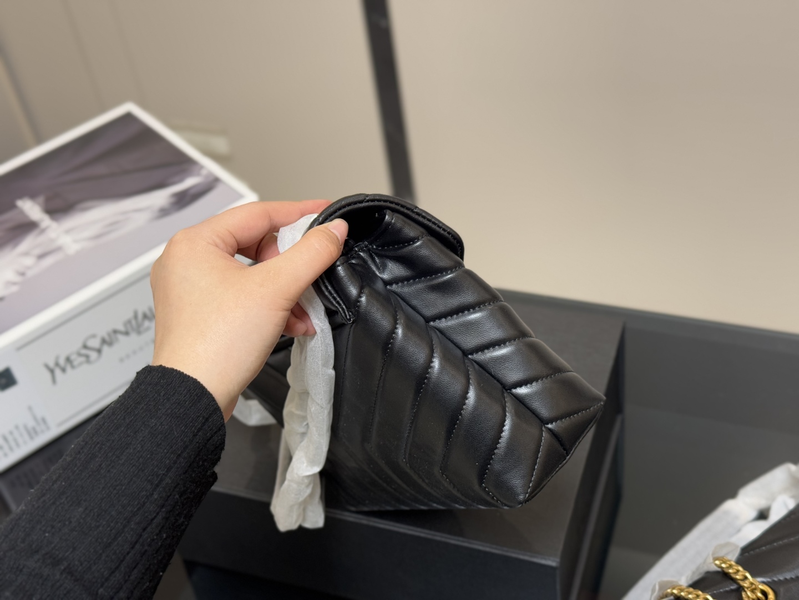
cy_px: 300
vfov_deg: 30.3
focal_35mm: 48
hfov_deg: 39.7
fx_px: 1108
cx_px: 400
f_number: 1.78
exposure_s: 1/50
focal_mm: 6.76
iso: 100
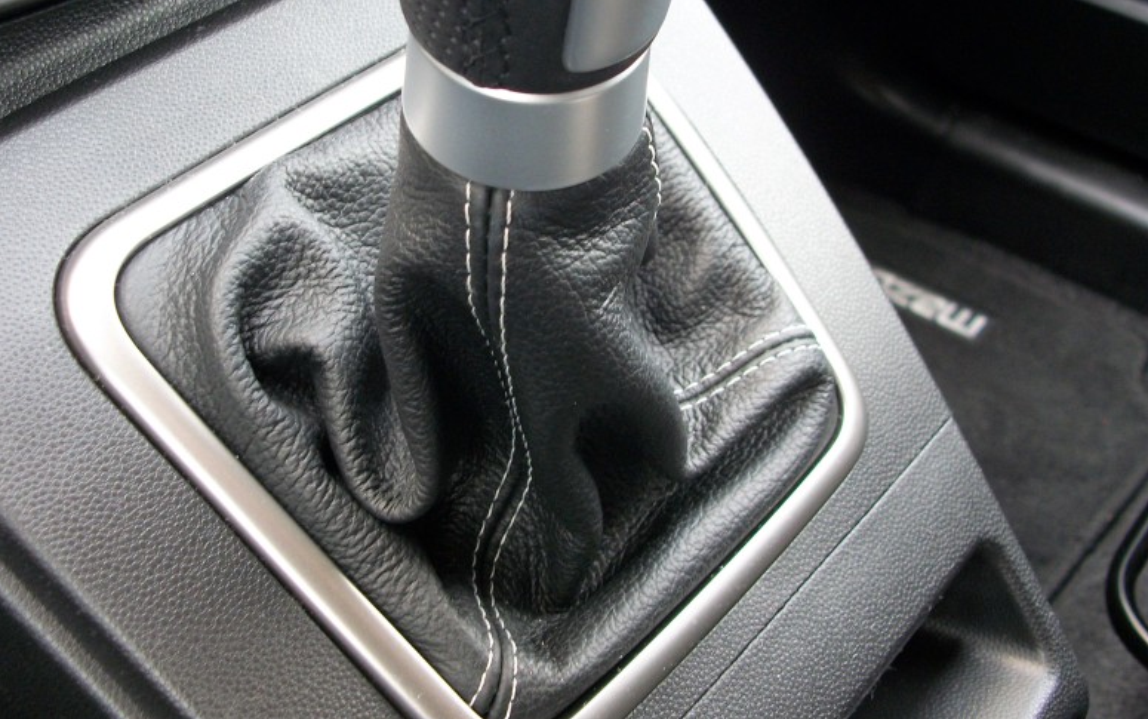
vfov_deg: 36.1
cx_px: 557
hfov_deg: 55.3
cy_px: 277
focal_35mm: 35
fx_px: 1095
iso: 102
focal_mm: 5.7
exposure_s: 1/30
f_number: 2.9
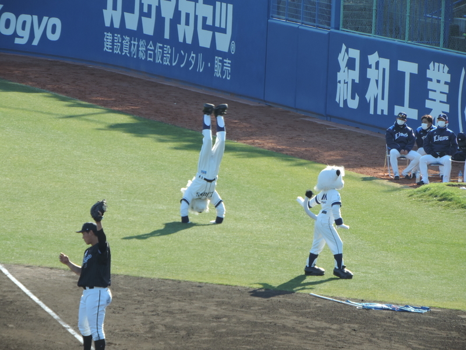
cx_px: 233
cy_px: 175
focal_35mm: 350
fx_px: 4712
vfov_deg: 4.2
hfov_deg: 5.7
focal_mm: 62.4
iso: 100
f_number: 4.8
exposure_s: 1/200
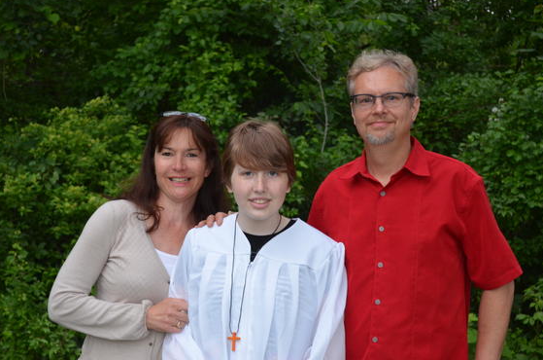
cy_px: 187
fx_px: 873
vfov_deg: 23.3
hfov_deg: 34.6
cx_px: 274
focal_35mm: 58
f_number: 5
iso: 1000
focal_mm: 36
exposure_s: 1/60
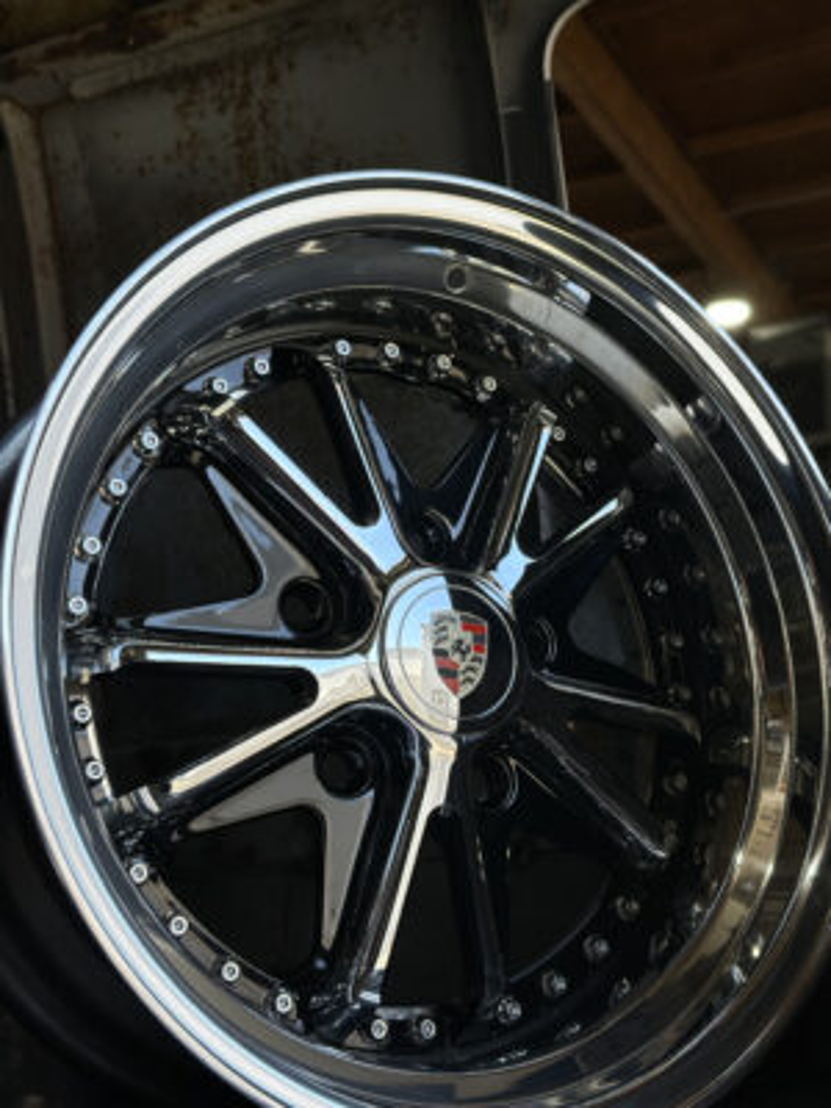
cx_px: 416
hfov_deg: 30.3
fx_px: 1536
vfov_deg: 39.7
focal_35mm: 48
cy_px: 554
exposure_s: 1/690
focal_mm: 6.86
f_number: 1.78
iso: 80
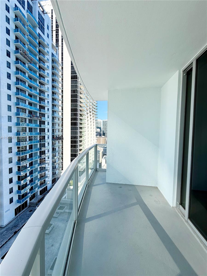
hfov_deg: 85.7
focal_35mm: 14
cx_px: 104
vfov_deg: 102.1
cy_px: 138
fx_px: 112
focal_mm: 2.22
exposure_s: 1/625
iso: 40
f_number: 2.2
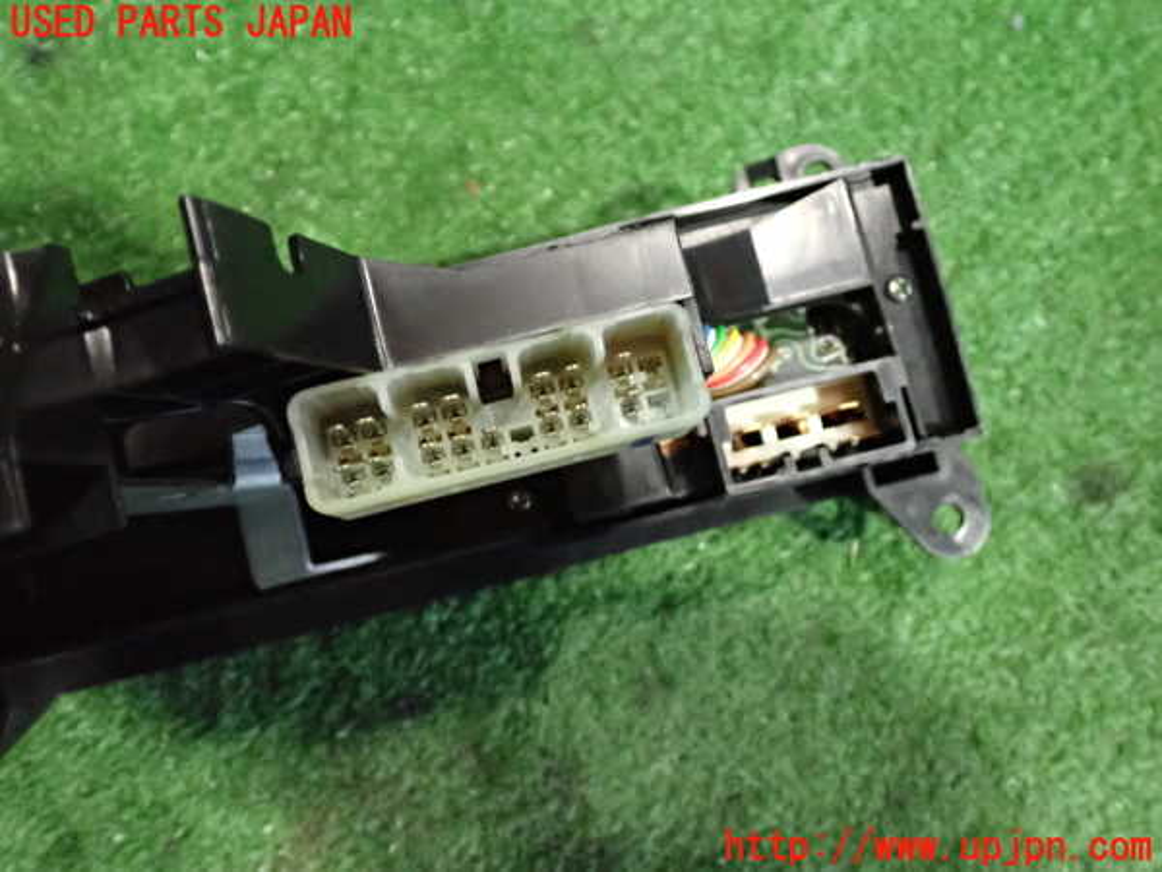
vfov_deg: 39.7
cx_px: 581
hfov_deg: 51.4
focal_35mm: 36
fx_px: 1208
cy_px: 436
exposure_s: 1/125
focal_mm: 6.37
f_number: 2.5
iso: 3200
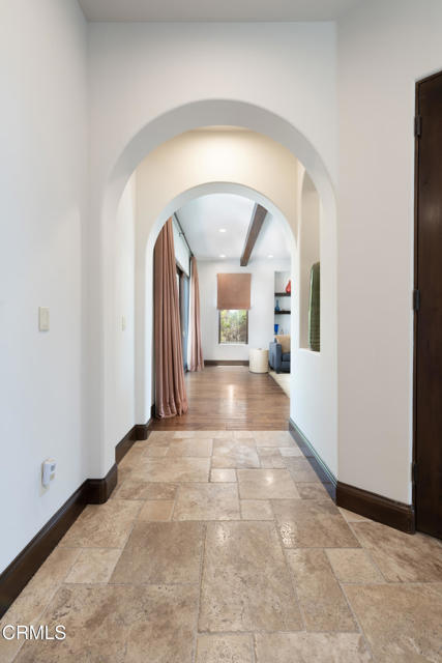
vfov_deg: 100.4
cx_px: 221
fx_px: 276
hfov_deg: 77.4
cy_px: 332
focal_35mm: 15
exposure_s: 1/80
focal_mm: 15
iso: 200
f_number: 8
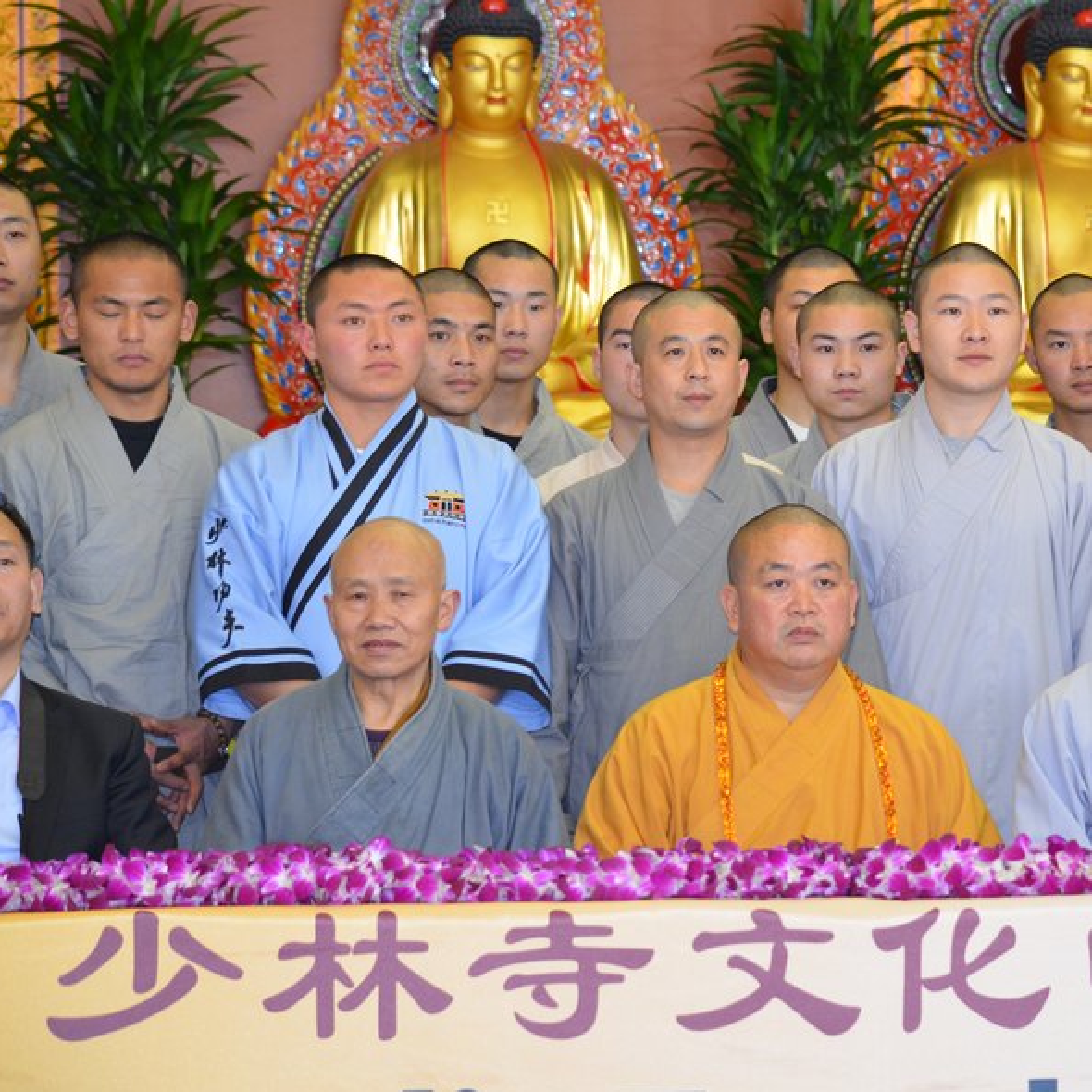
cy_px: 550
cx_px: 787
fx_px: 4711
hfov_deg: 13.2
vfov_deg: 13.2
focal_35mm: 132
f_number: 4.5
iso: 1400
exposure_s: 1/60
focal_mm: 68
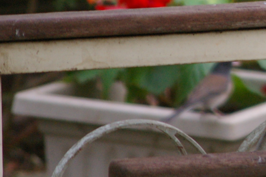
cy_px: -61
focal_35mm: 1052
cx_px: 428
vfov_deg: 1.3
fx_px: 7764
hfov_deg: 2.0
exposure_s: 1/125
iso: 800
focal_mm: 200
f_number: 5.6
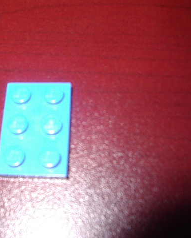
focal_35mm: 50
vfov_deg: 37.3
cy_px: 119
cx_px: 47
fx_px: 353
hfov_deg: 29.8
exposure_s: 1/60
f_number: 4.8
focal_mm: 5.8
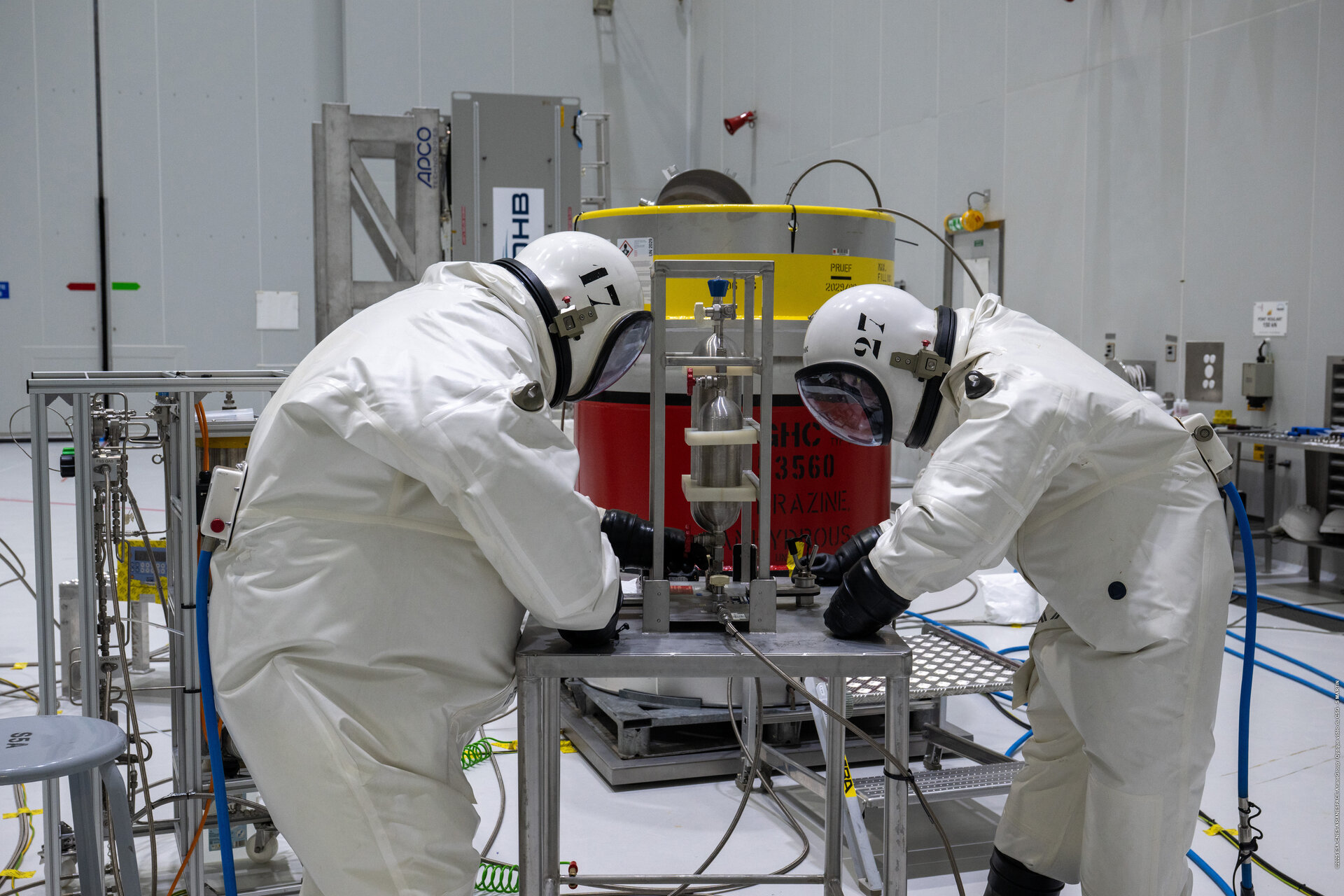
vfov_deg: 34.2
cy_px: 448
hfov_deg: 49.6
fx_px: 1456
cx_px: 672
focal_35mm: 39
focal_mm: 39
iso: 1250
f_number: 6.3
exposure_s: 1/60
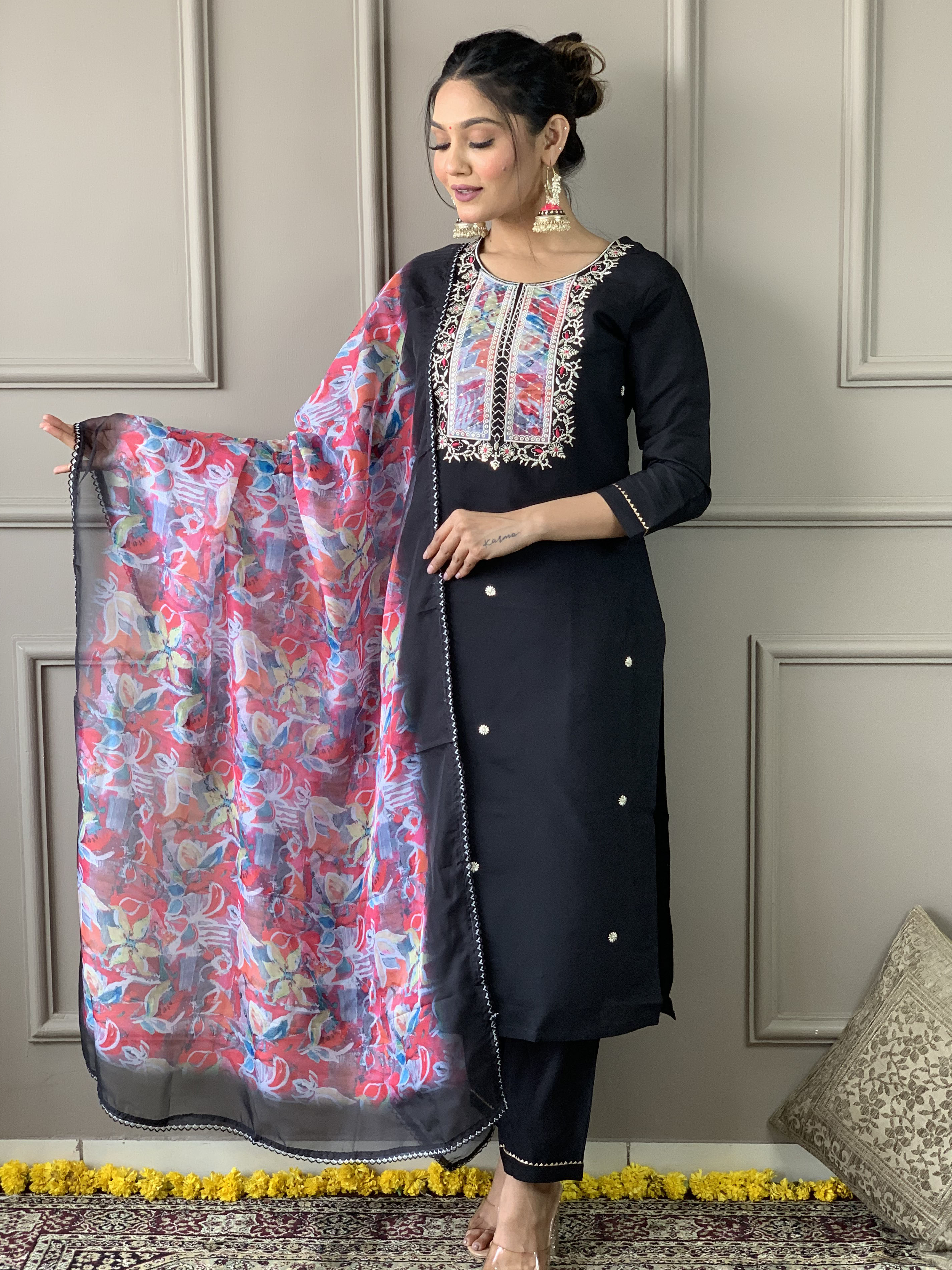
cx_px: 499
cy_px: 669
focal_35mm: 55
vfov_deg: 34.9
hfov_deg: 26.6
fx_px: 2017
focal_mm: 6
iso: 64
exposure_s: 1/100
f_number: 2.4
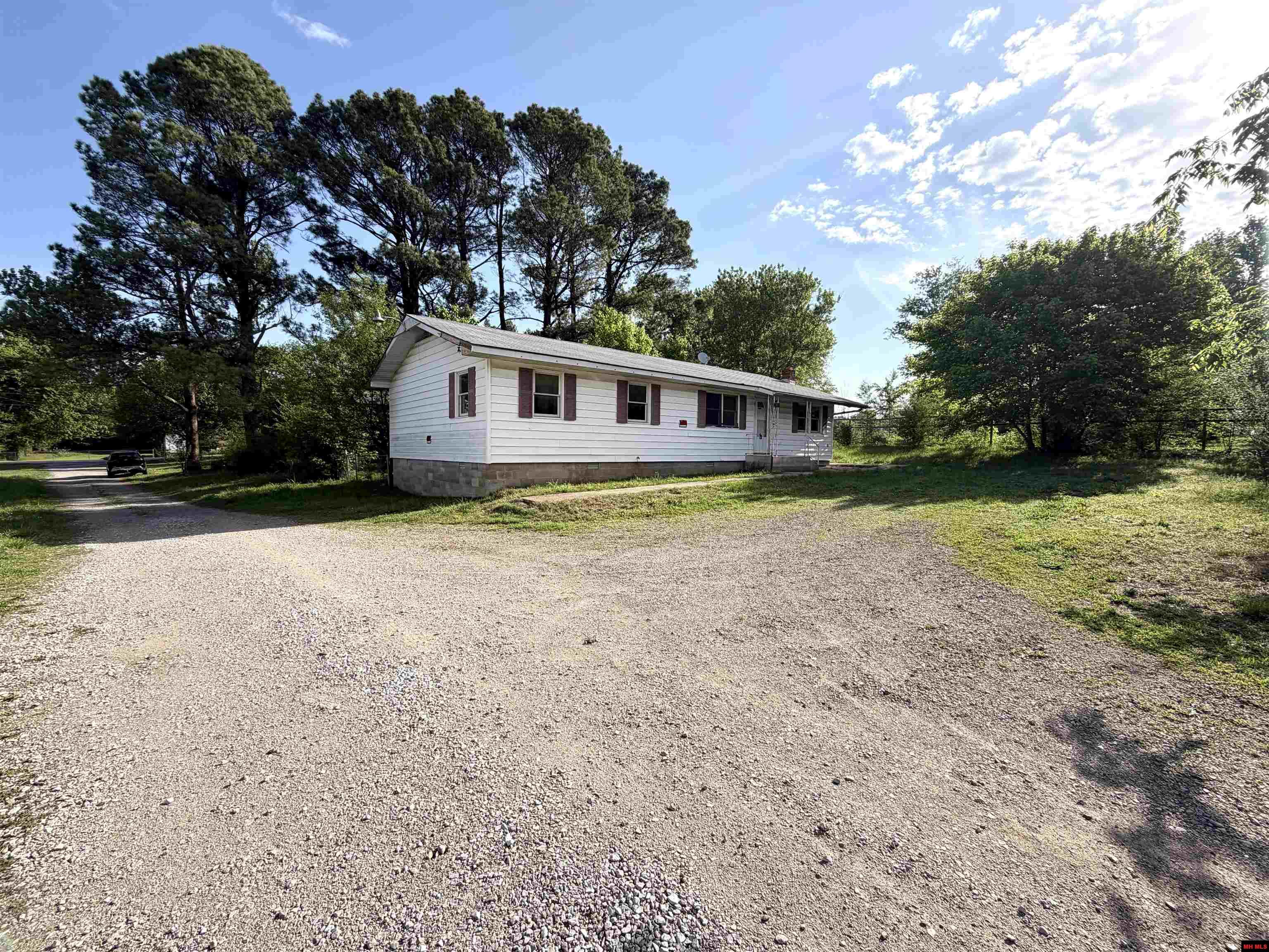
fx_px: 513
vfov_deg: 85.7
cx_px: 634
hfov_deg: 102.1
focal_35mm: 14
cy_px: 476
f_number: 2.2
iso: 25
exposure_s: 1/914
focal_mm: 2.22
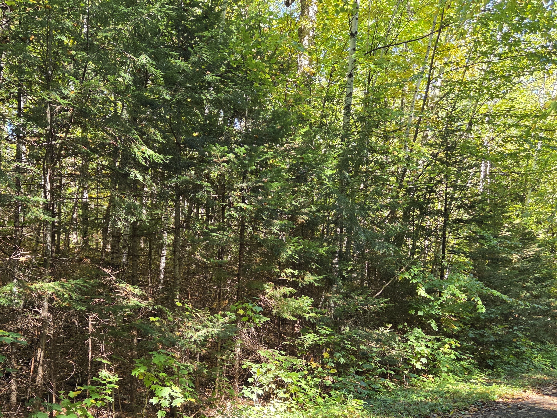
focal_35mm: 35
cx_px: 240
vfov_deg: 39.8
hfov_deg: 52.5
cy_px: 302
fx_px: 563
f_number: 1.8
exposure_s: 1/180
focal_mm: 5.4
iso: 125
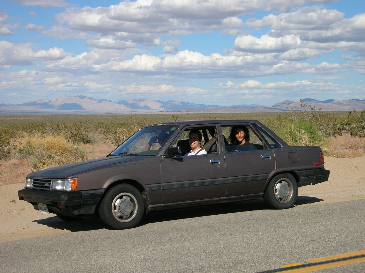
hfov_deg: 29.8
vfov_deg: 22.6
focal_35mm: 65
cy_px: 136
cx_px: 182
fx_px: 685
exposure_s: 1/1082
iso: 50
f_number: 3.7
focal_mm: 10.9
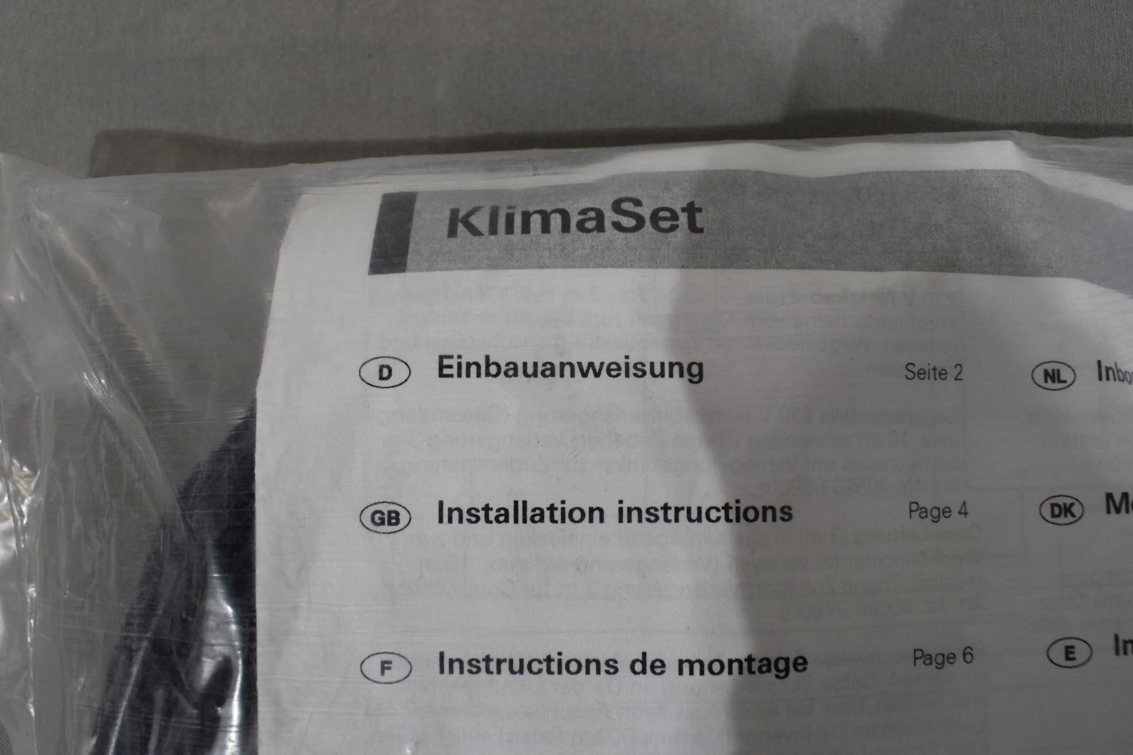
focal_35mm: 30
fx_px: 944
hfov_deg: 61.9
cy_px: 378
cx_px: 566
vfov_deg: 43.6
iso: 360
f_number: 8
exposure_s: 1/60
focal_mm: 20
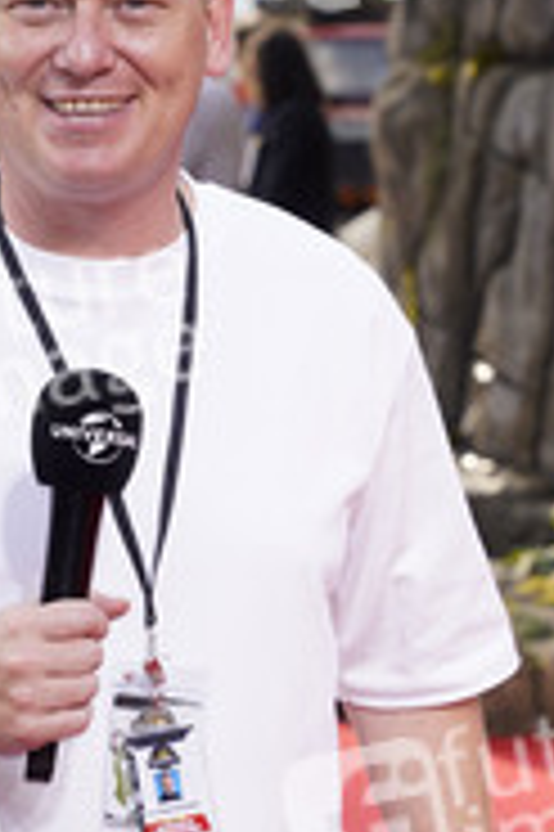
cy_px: 580
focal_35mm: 156
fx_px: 3607
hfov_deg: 8.8
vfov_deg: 13.1
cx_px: 104
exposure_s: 1/160
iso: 100
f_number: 5.6
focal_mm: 72
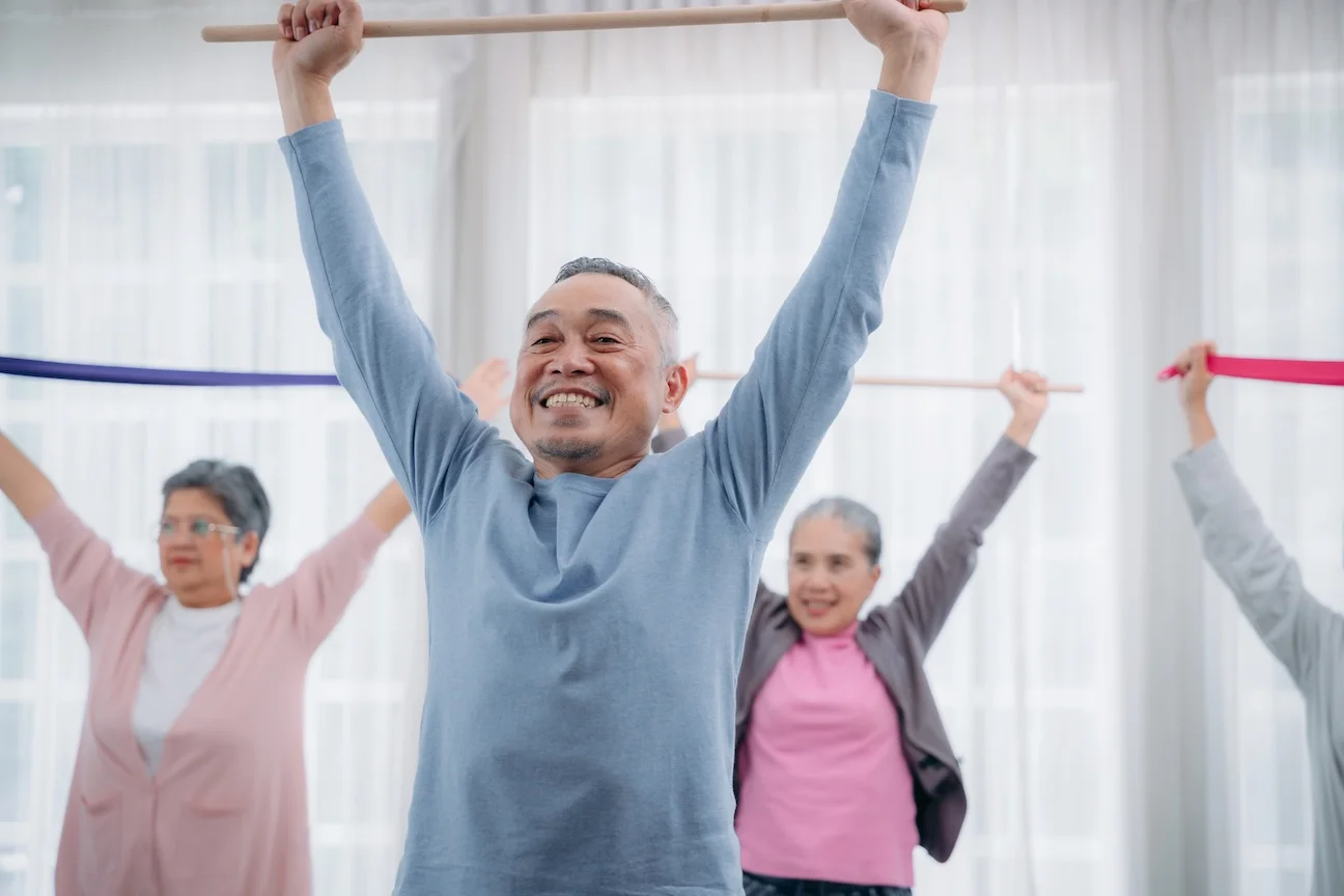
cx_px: 672
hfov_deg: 28.8
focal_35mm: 70
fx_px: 2613
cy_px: 448
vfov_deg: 19.5
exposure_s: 1/160
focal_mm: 70
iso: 200
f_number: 2.8
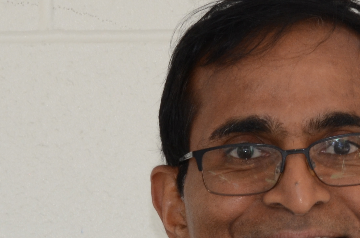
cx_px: 281
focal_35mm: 475
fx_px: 4740
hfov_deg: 4.3
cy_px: 253
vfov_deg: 2.9
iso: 400
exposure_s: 1/13
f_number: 14
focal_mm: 100
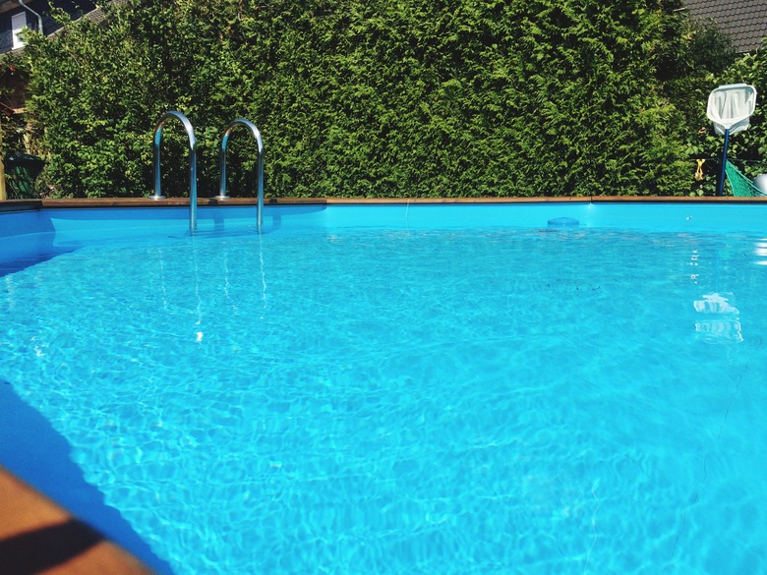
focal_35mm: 29
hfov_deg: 61.7
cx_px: 384
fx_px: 643
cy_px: 288
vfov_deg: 48.2
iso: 32
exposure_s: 1/2740
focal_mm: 4.15
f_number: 2.2
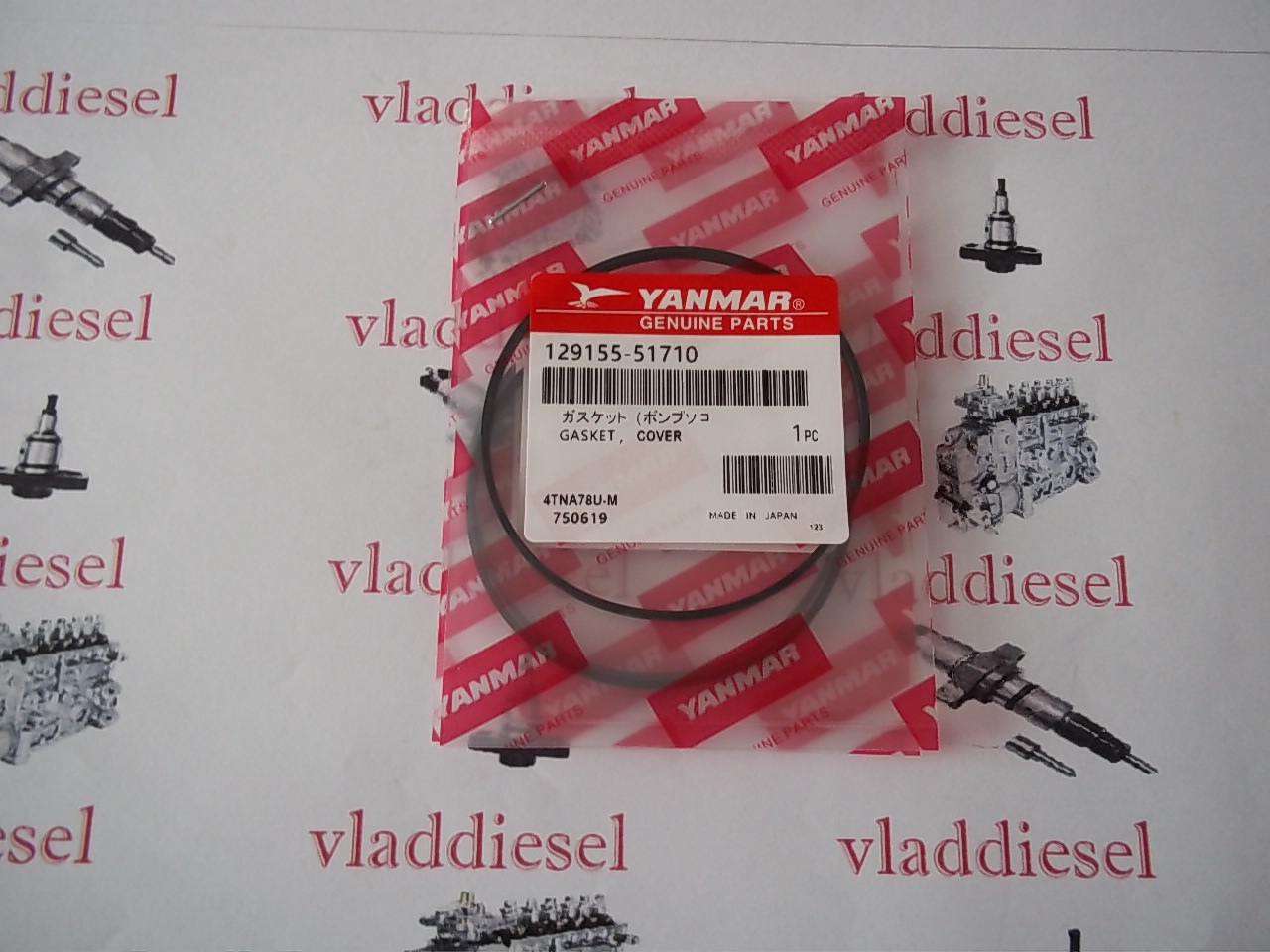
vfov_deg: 39.7
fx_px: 1321
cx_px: 635
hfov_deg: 51.4
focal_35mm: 36
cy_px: 476
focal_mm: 6.5
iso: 80
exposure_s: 1/40
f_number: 3.1
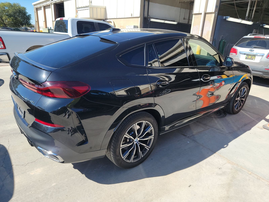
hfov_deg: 71.6
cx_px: 134
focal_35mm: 24
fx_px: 187
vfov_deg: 56.8
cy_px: 101
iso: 50
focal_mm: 6.7
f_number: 1.8
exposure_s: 1/478
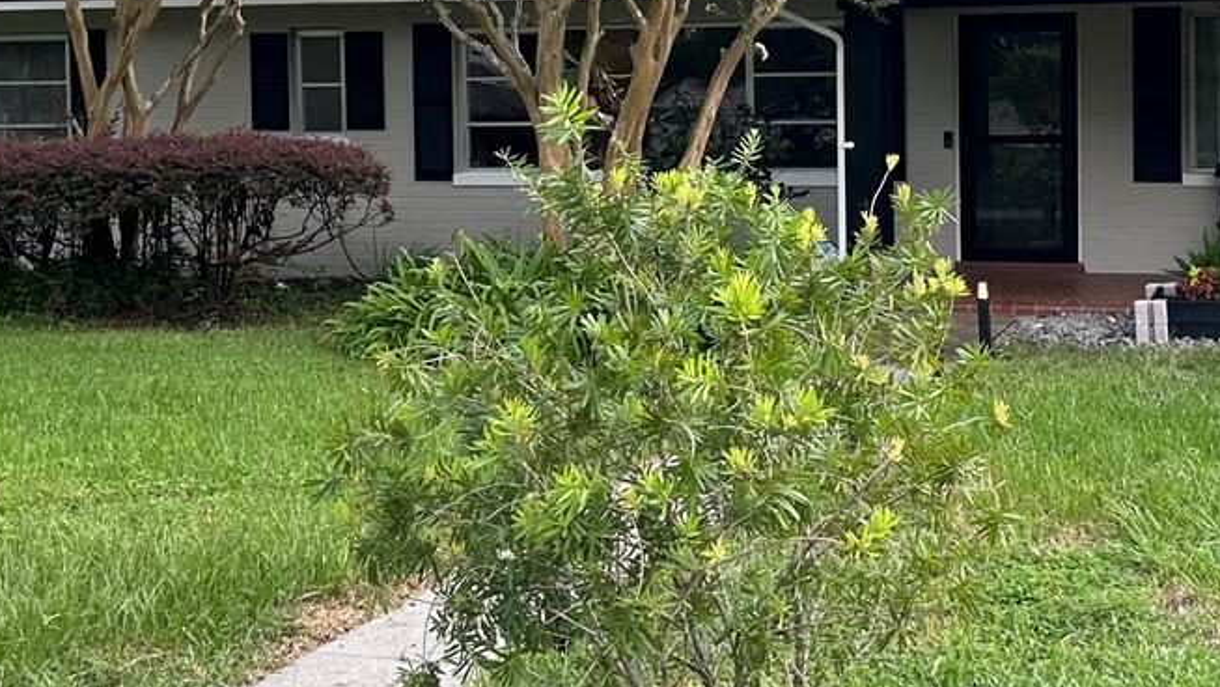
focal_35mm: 64
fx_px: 2071
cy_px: 106
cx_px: 720
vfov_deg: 18.6
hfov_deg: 32.8
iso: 80
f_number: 1.78
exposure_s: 1/516
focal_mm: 6.86
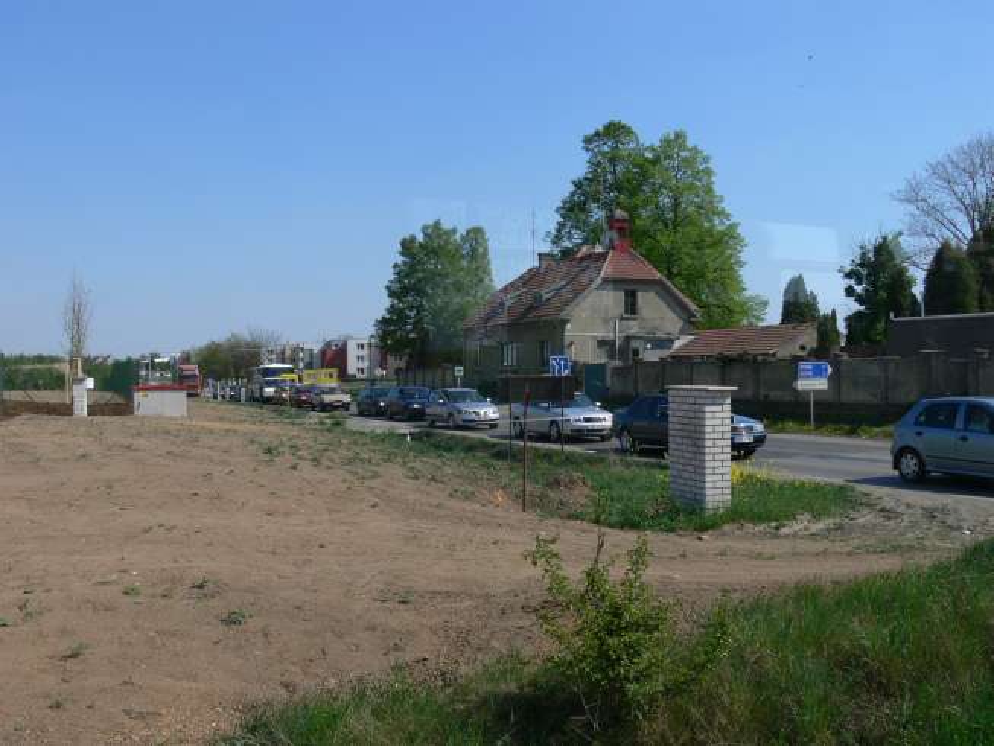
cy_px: 373
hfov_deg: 52.6
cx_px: 497
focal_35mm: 35
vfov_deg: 40.7
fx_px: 1005
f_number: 6.3
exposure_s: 1/500
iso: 100
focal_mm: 7.4
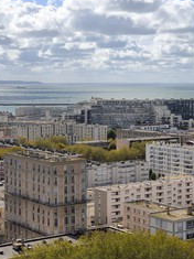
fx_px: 643
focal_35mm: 86
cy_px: 129
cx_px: 111
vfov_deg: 22.8
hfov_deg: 17.1
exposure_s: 1/250
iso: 200
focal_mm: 50
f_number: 14
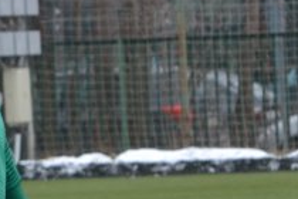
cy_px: 292
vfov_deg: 1.6
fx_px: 7209
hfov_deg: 2.4
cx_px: -426
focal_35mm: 871
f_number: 7.1
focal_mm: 102
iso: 500
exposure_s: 1/800
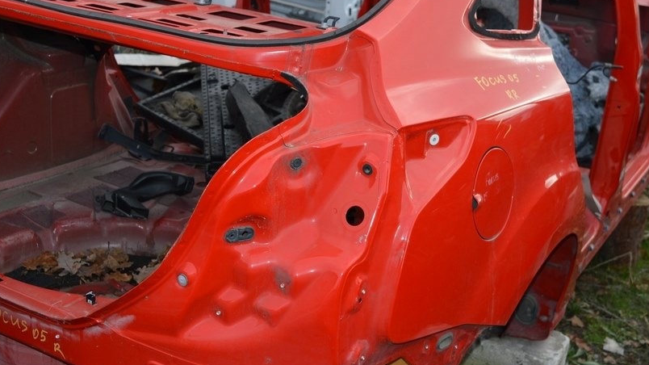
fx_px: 826
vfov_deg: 24.9
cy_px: 186
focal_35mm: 48
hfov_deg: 42.9
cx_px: 337
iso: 100
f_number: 5
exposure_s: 1/200
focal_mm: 24
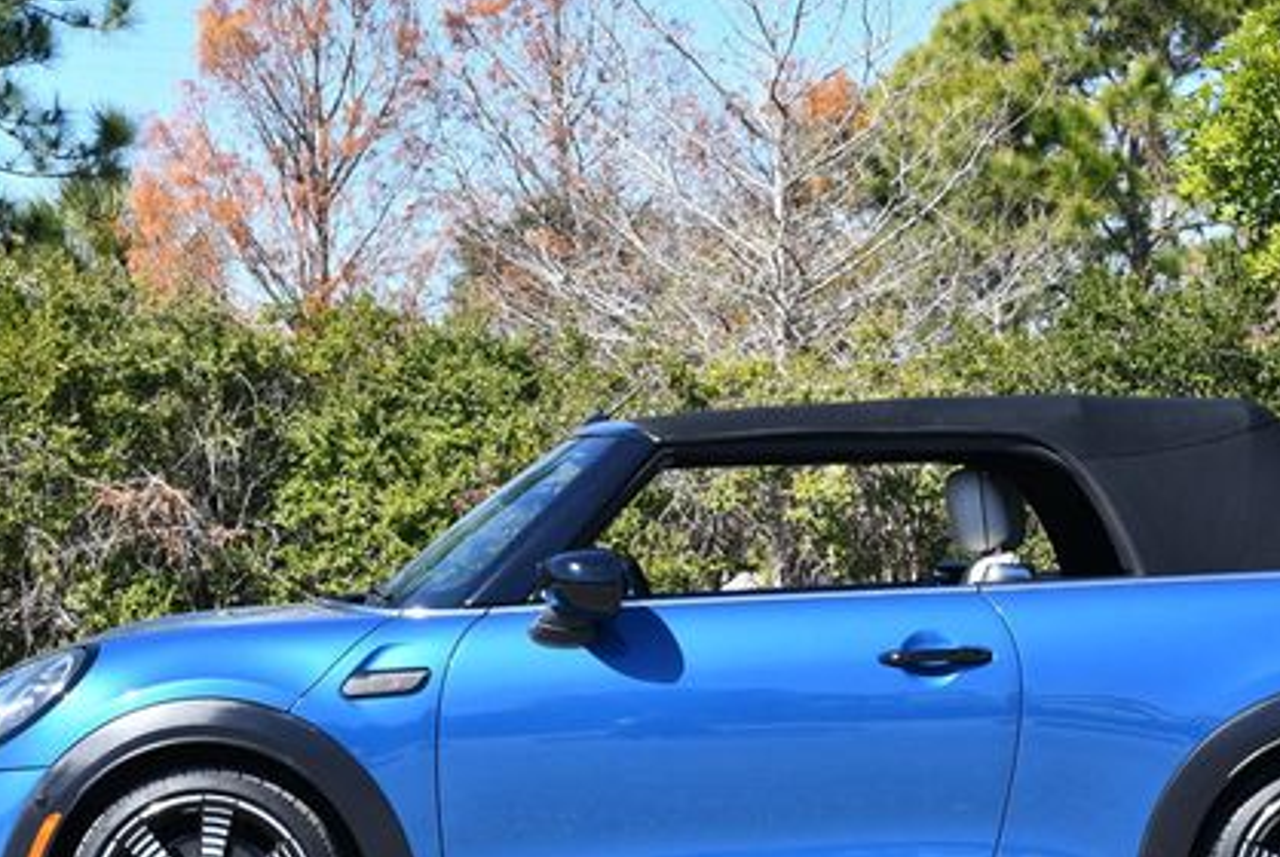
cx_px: 698
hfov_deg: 19.6
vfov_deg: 13.2
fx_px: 3703
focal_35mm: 104
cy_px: 490
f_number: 8
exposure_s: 1/250
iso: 200
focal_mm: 34
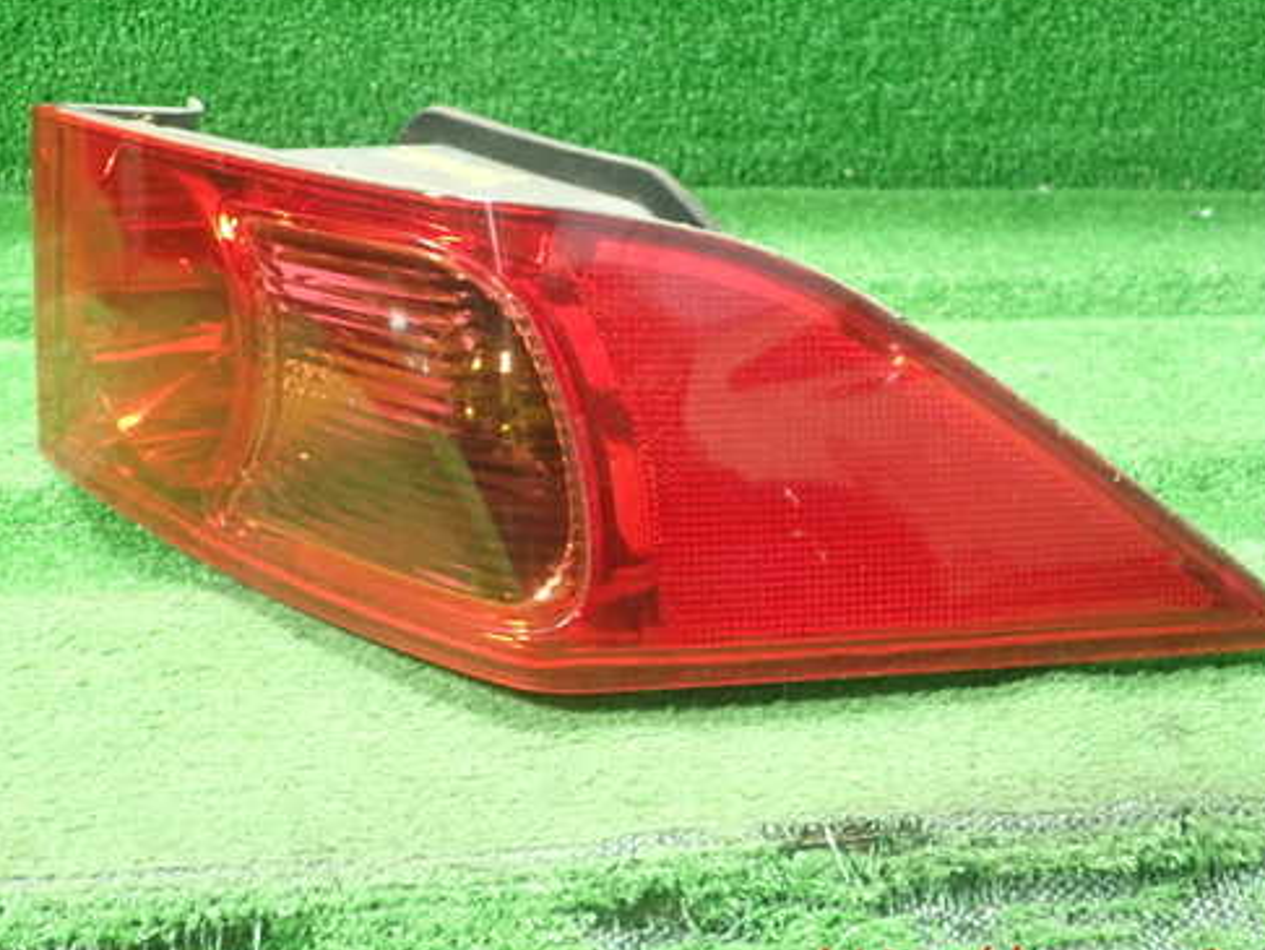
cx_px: 627
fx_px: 1353
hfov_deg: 50.1
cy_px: 422
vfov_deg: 38.6
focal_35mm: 37
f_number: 2.3
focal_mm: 5.5
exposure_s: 1/50
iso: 800
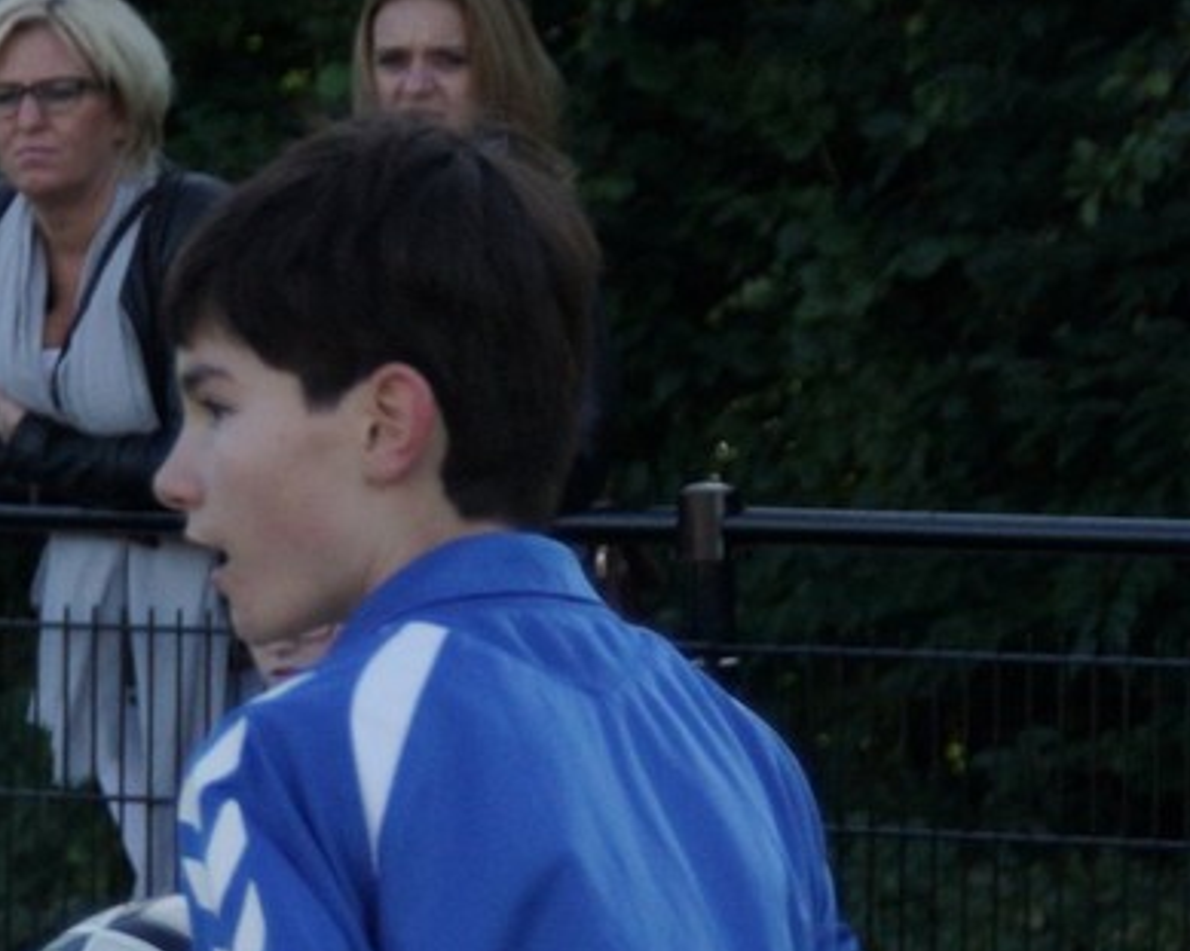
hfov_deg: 6.1
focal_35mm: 315
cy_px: 1391
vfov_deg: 4.9
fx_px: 11100
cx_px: 182
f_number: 5.6
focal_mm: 85
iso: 400
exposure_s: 1/640
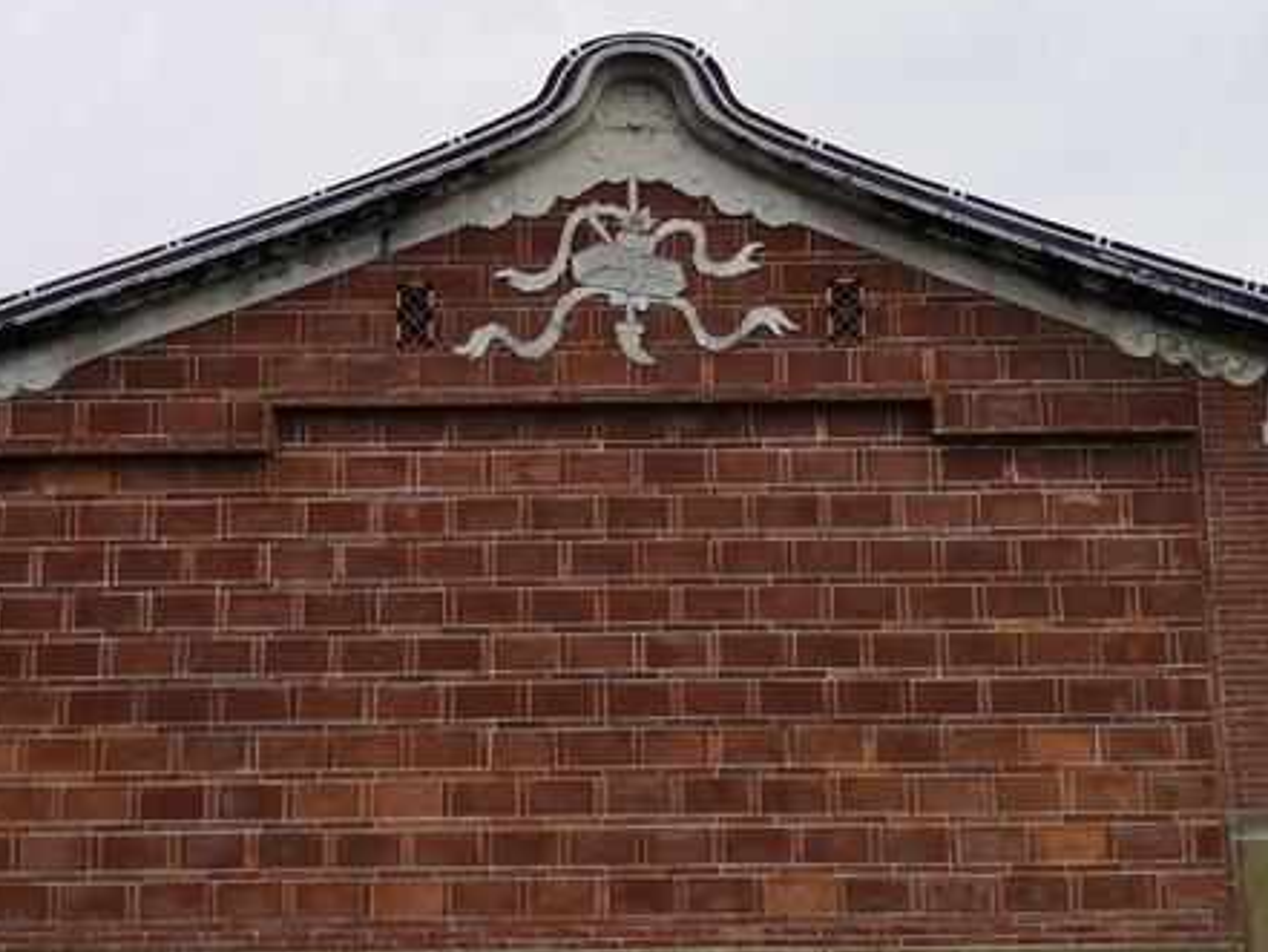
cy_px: 368
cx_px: 627
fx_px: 1795
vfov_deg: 29.6
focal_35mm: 49
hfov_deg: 38.9
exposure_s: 1/216
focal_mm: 3.95
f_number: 1.8
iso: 50
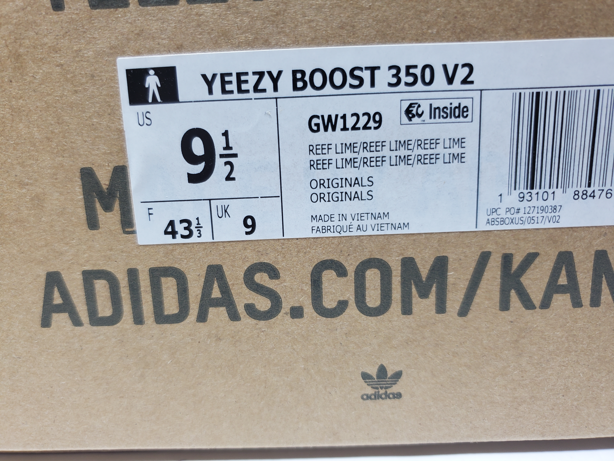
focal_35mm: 26
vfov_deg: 53.1
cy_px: 230
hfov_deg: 67.3
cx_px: 307
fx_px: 461
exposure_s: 1/172
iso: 50
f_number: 1.5
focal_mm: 4.3
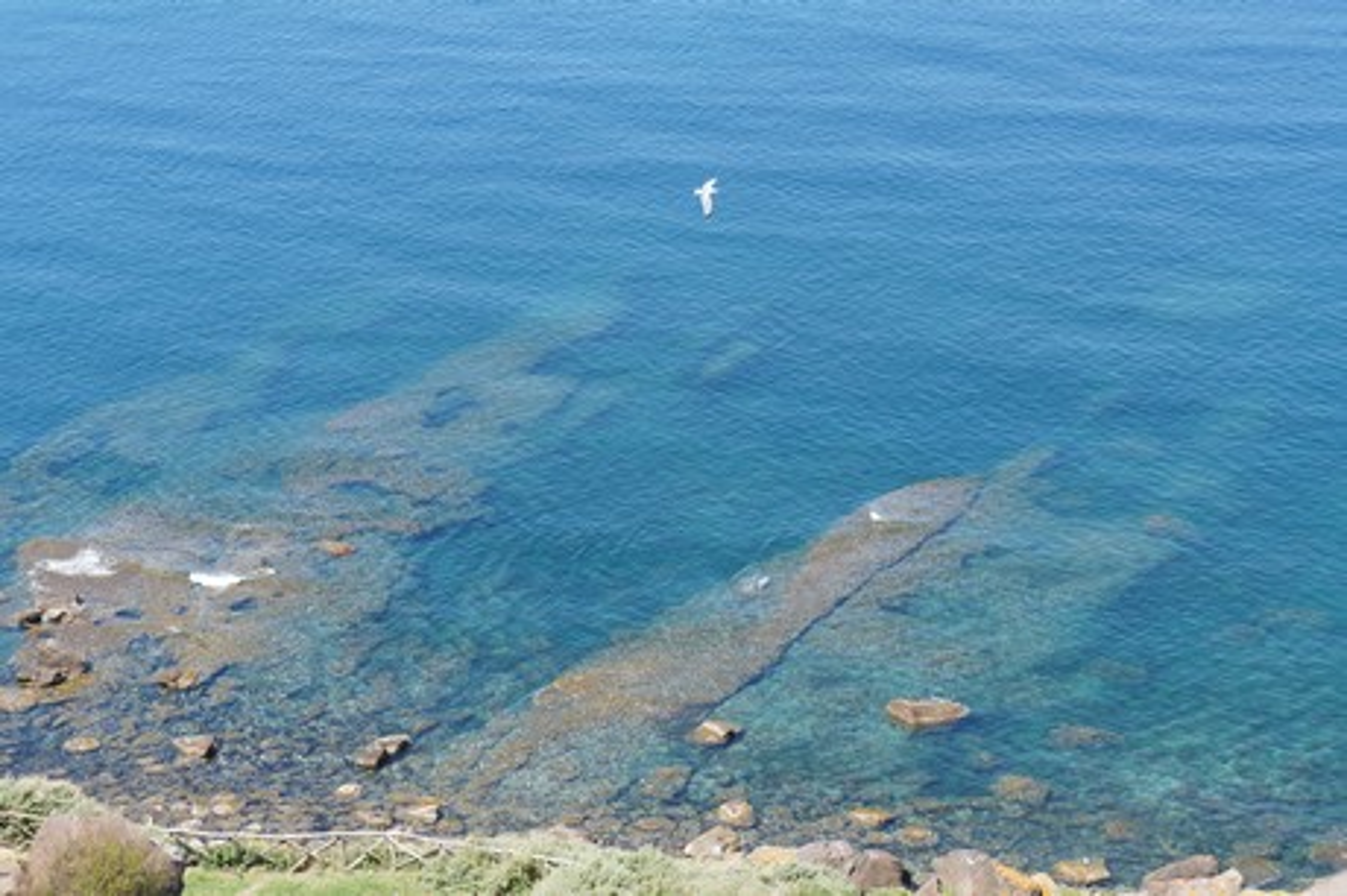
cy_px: 448
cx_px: 674
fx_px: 3085
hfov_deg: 24.6
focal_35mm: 82
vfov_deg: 16.5
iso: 200
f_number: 8
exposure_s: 1/250
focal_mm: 55
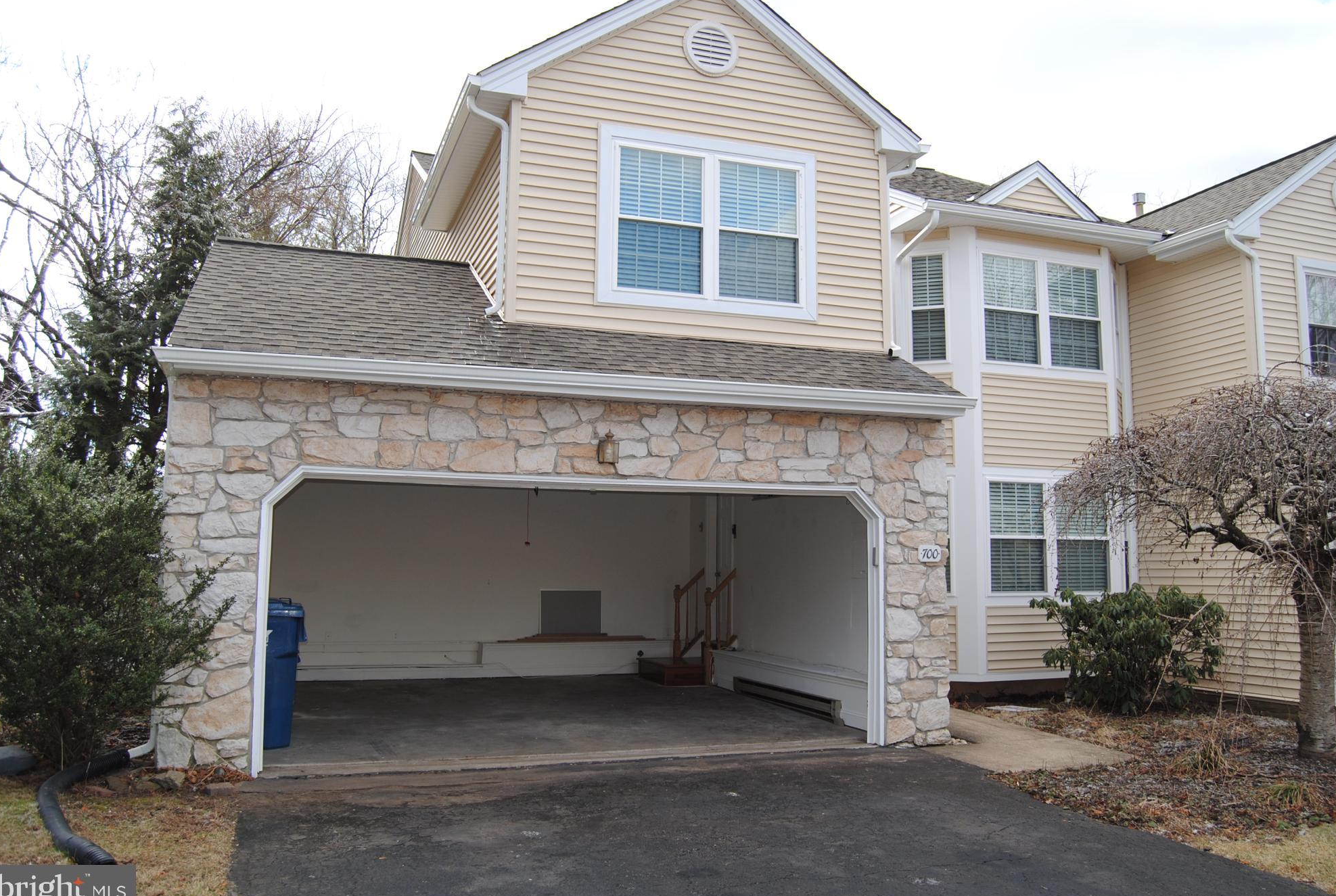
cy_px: 450
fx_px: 1041
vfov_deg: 46.6
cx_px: 678
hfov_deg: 65.4
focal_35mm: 28
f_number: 5
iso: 100
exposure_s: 1/200
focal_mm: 18
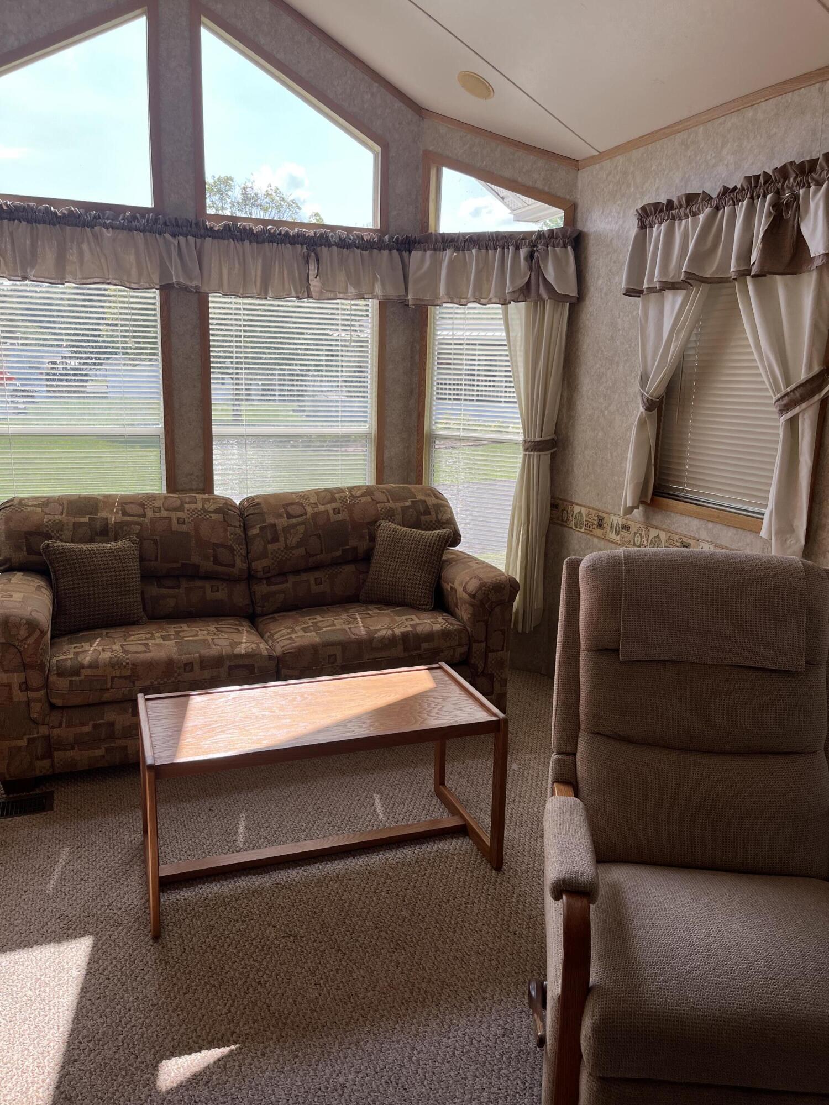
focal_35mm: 26
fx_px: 830
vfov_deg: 67.3
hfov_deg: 53.1
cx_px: 414
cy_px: 552
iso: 50
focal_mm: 5.1
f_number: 1.6
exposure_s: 1/928
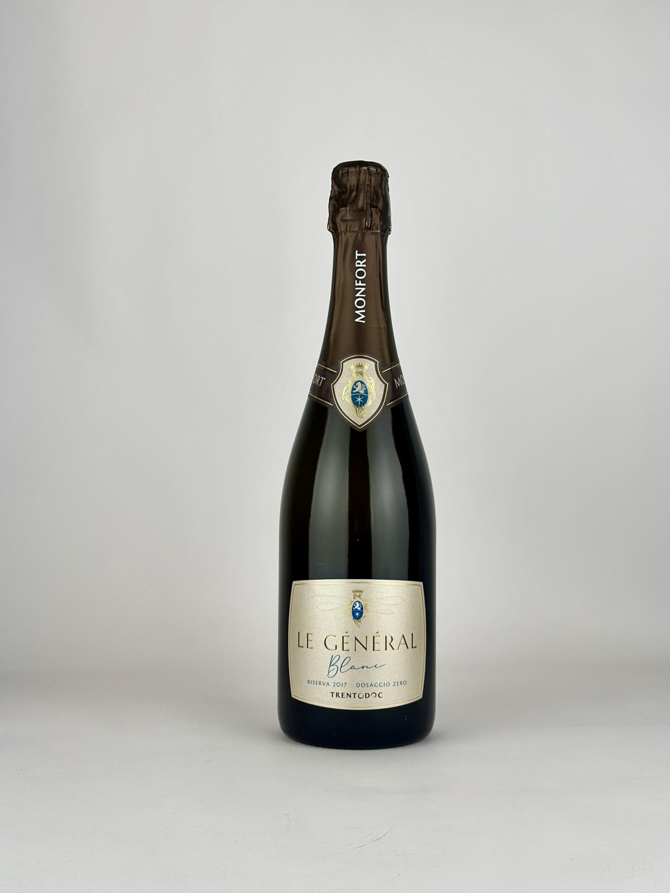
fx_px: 1239
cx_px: 335
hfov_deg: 30.3
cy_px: 446
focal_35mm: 48
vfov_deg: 39.7
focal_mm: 6.86
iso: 80
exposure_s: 1/843
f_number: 1.78
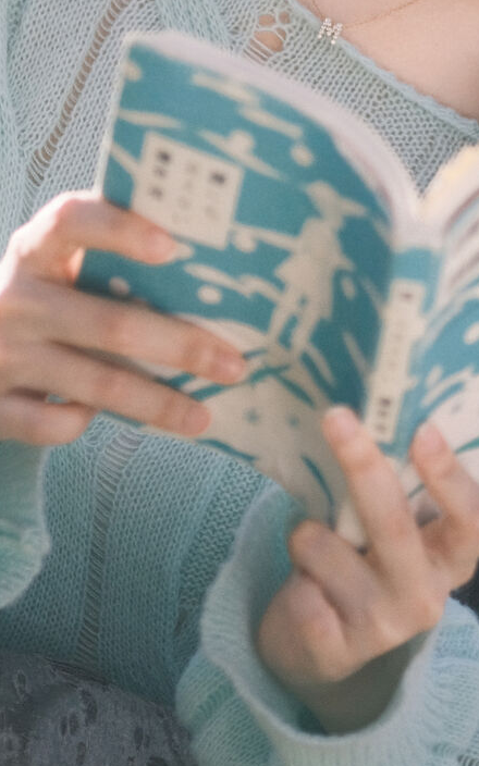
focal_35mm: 529
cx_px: 416
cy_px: -164
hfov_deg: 2.5
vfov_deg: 4.0
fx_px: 11049
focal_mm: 135
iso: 1000
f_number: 2
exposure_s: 1/4400
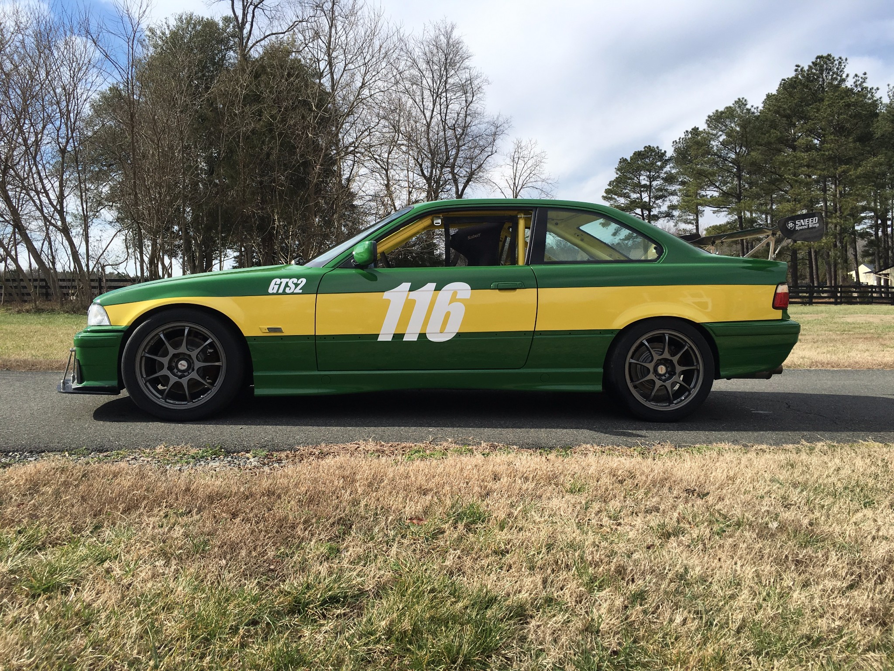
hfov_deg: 61.7
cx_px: 447
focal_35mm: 29
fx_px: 749
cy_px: 336
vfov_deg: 48.2
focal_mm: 4.15
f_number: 2.2
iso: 25
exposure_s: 1/1672
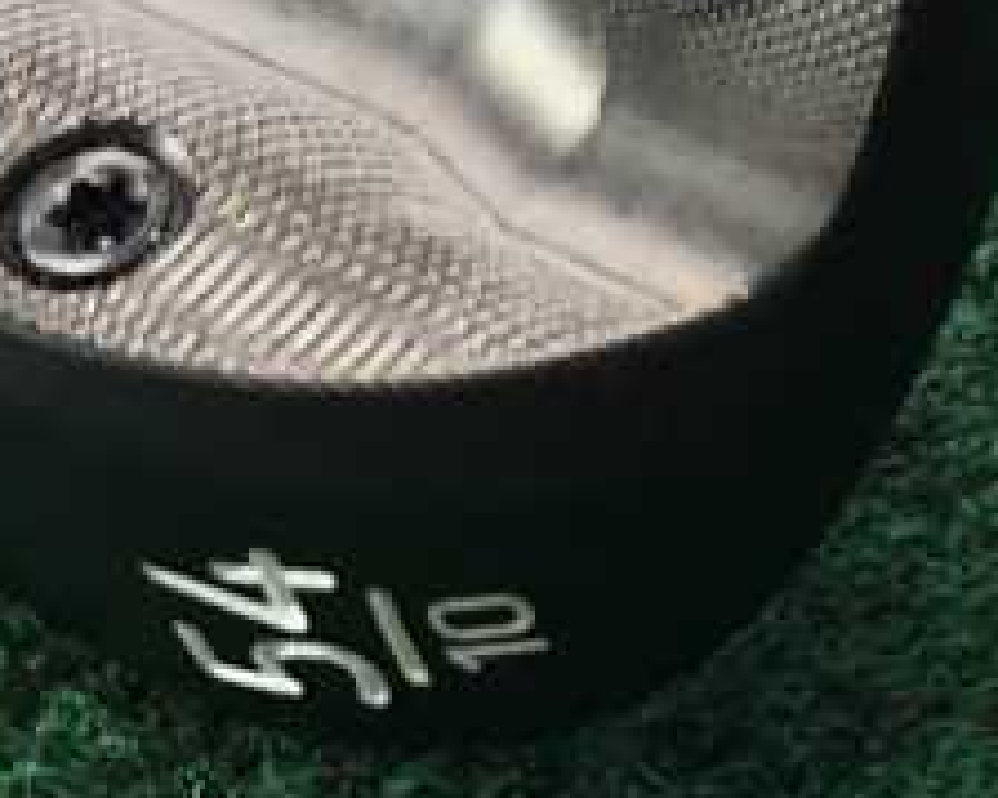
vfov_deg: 6.6
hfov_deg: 8.5
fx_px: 6731
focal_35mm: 228
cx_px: 844
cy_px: -825
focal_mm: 3.99
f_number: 1.8
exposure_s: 1/33
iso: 25
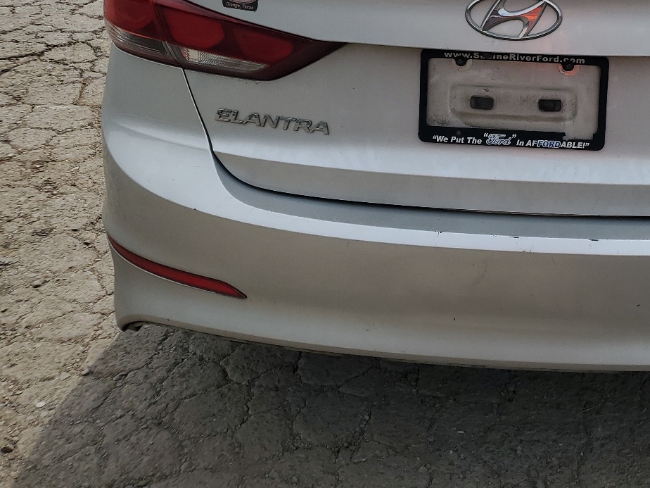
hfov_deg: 40.3
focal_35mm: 45
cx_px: 521
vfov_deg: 31.2
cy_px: 87
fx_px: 845
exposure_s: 1/5000
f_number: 1.5
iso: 50
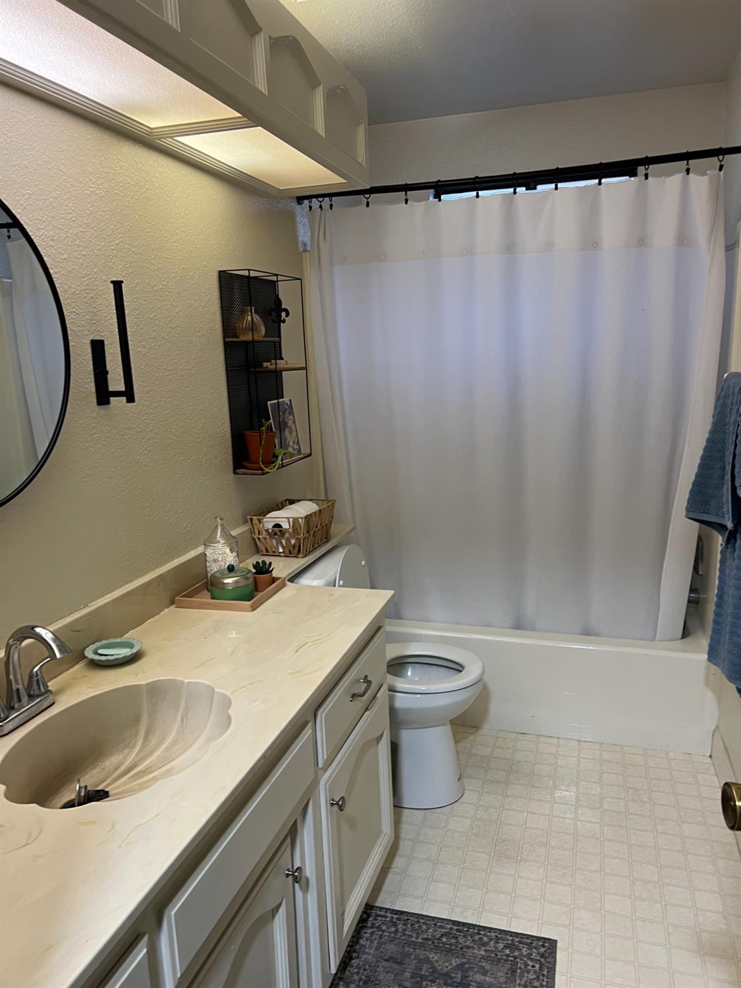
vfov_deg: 67.3
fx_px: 742
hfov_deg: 53.1
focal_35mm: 26
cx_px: 370
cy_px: 494
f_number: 1.5
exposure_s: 1/60
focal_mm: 5.7
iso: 100
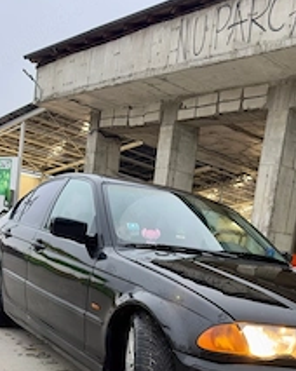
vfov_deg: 39.4
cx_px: 212
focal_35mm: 44
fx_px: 483
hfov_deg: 33.6
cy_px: 324
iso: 160
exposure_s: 1/60
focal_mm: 6.86
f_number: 1.78
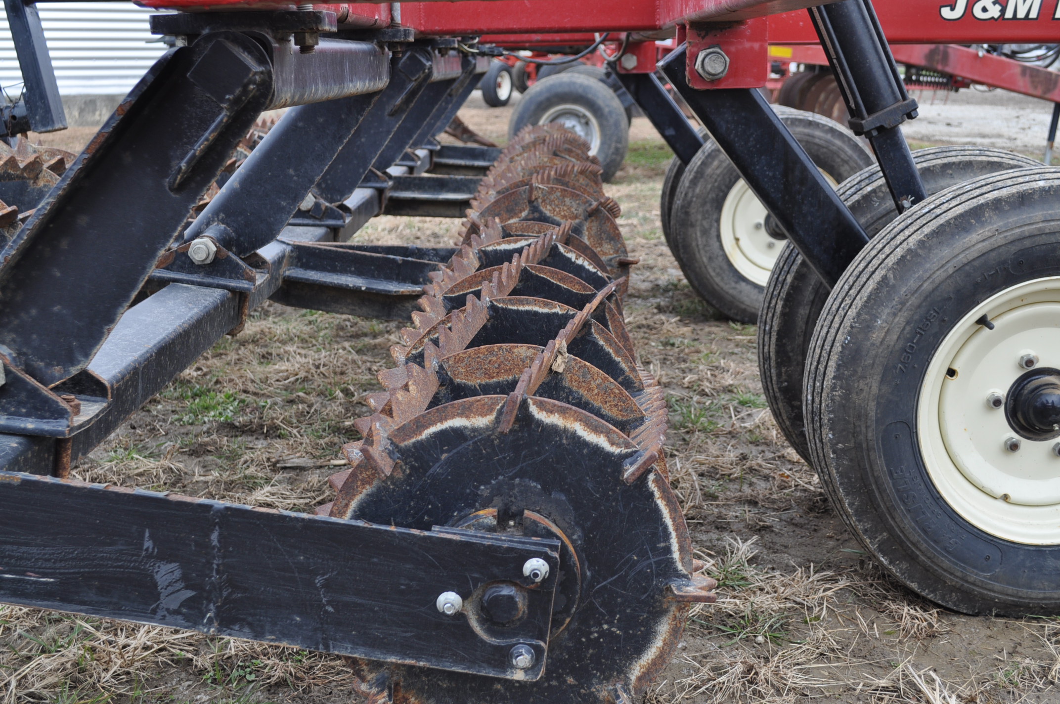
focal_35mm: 45
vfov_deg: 29.8
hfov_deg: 43.7
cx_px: 530
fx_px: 1323
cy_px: 352
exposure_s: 1/125
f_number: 5.6
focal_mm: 30
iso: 200
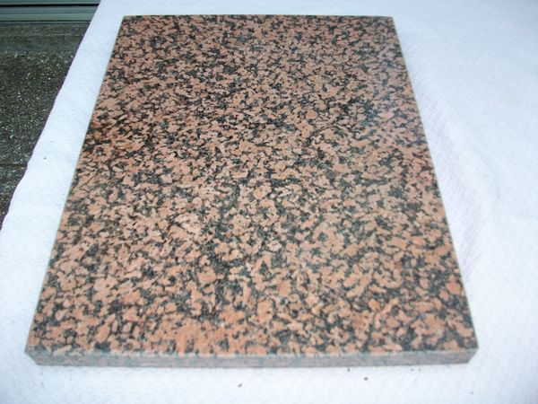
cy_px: 202
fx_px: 497
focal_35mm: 32
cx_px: 269
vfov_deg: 44.2
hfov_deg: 56.8
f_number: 2.9
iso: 80
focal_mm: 5.7
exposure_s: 1/95.4
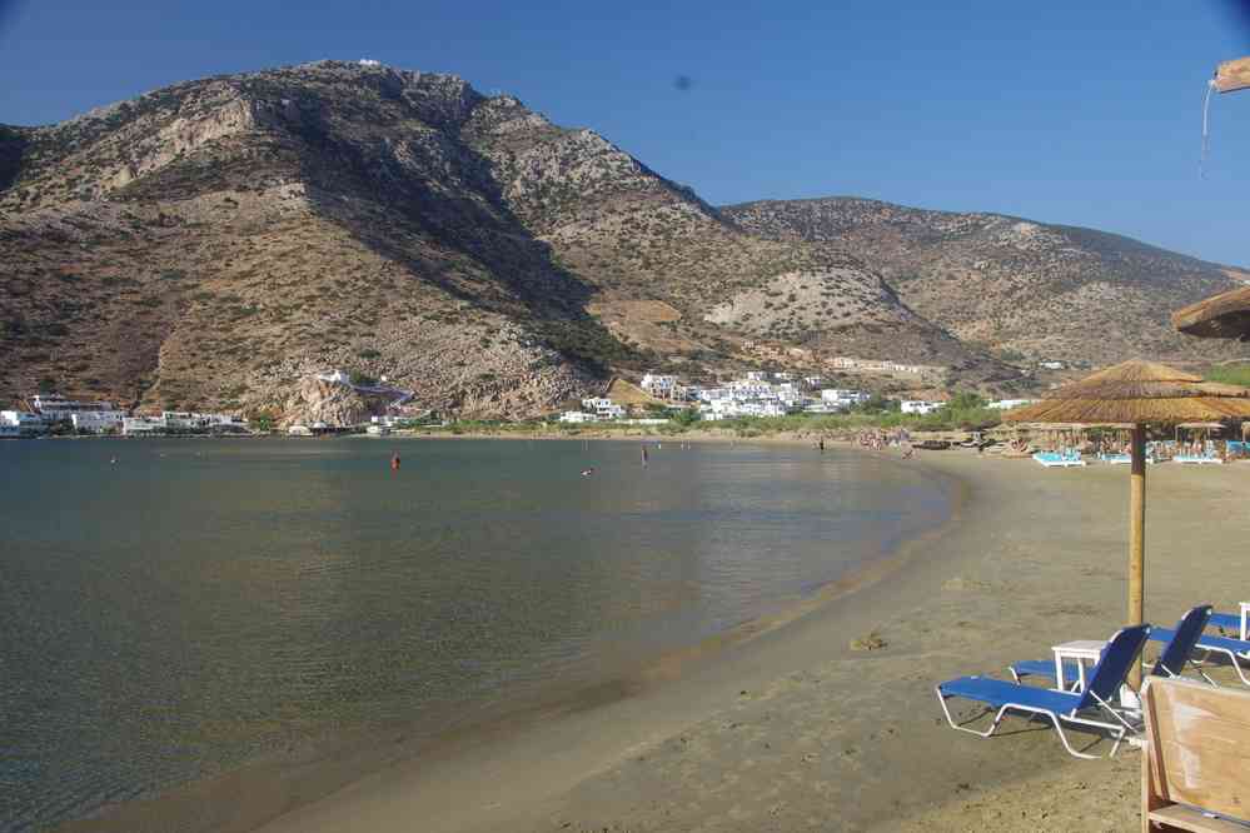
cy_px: 416
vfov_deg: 38.2
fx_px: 1203
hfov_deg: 54.9
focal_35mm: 35
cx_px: 625
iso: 200
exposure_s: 1/60
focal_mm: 23.1
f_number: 11
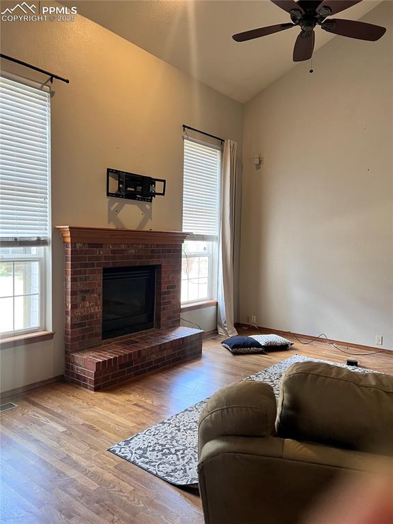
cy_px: 262
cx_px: 196
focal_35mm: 26
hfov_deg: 53.1
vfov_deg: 67.3
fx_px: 394
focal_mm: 5.7
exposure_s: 1/60
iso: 100
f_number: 1.5
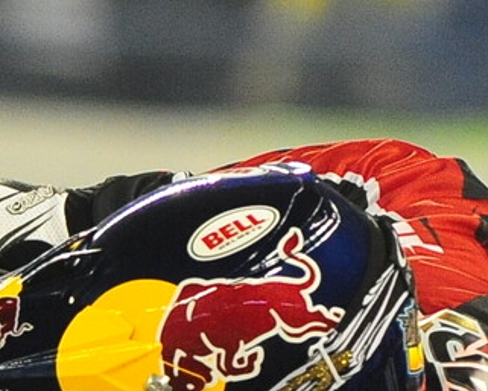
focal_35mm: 2103
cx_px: 629
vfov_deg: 0.7
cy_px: 1043
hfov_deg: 0.9
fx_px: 30383
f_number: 4
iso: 2500
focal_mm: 300
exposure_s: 1/1000
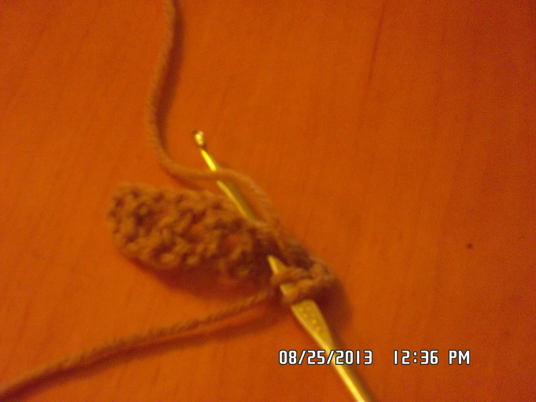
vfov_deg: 11.0
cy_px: 201
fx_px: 2090
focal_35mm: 135
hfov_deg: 14.6
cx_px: 268
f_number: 5.9
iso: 800
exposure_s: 1/20
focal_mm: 24.5
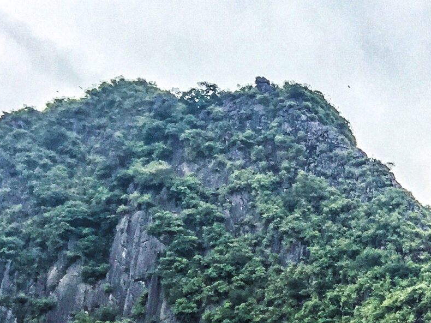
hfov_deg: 18.3
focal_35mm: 94
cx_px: 664
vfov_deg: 15.3
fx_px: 1170
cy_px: 367
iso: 32
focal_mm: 4.15
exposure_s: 1/430
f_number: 2.2
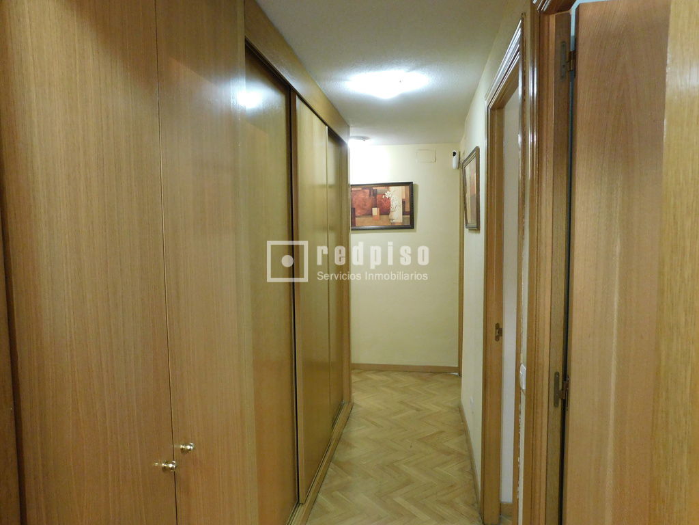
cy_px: 262
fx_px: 464
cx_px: 350
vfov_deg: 58.9
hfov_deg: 73.9
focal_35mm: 23
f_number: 3
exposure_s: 1/20
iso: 400
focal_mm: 4
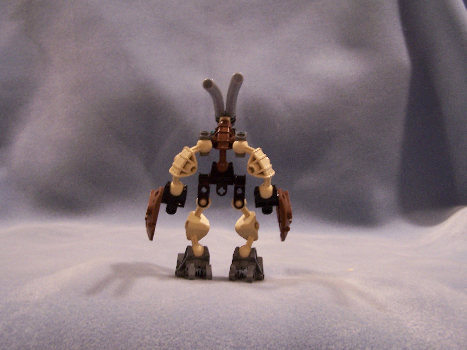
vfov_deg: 37.7
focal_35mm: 38
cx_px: 234
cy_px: 175
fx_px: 513
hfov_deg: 49.0
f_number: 2.8
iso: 140
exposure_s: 1/8
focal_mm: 6.3
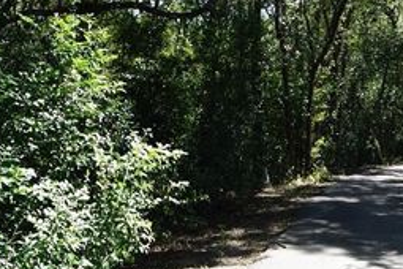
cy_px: 72
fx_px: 593
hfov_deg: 37.0
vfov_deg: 25.3
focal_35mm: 53
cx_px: 277
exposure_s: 1/80
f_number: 5.6
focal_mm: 18
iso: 100
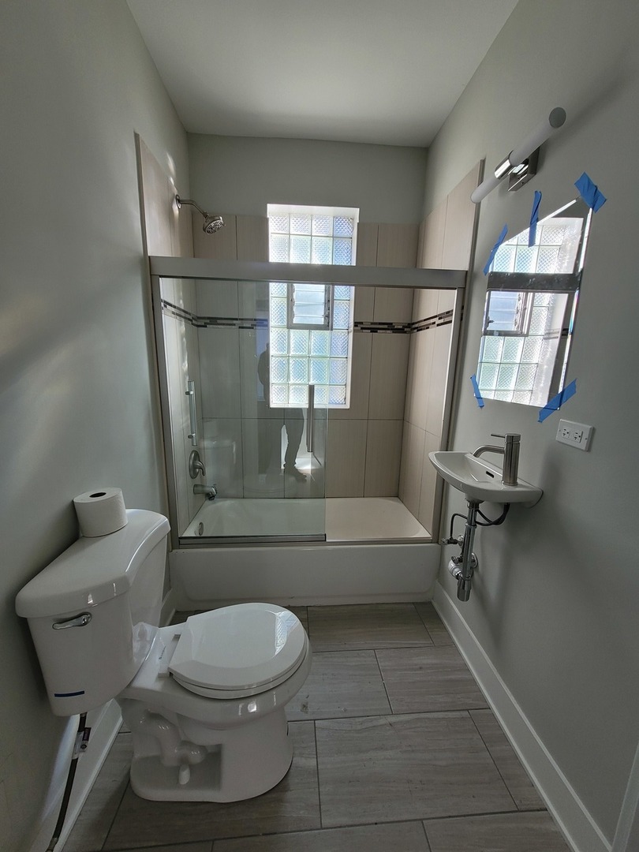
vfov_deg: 106.2
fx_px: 320
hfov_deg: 89.9
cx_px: 320
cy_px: 426
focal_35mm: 13
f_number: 2.2
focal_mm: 1.74
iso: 64
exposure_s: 1/59
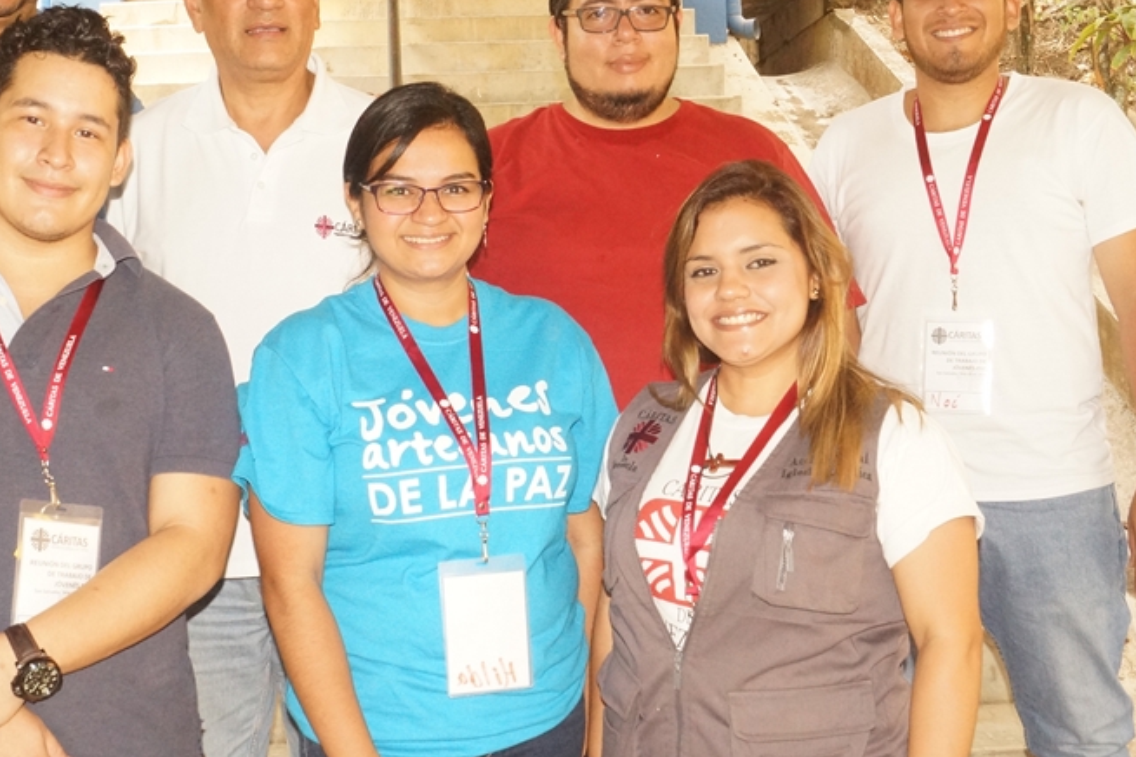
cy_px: 344
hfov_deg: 41.8
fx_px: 1483
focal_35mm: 47
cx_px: 481
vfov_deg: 28.6
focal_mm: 20
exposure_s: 1/100
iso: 1600
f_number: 11
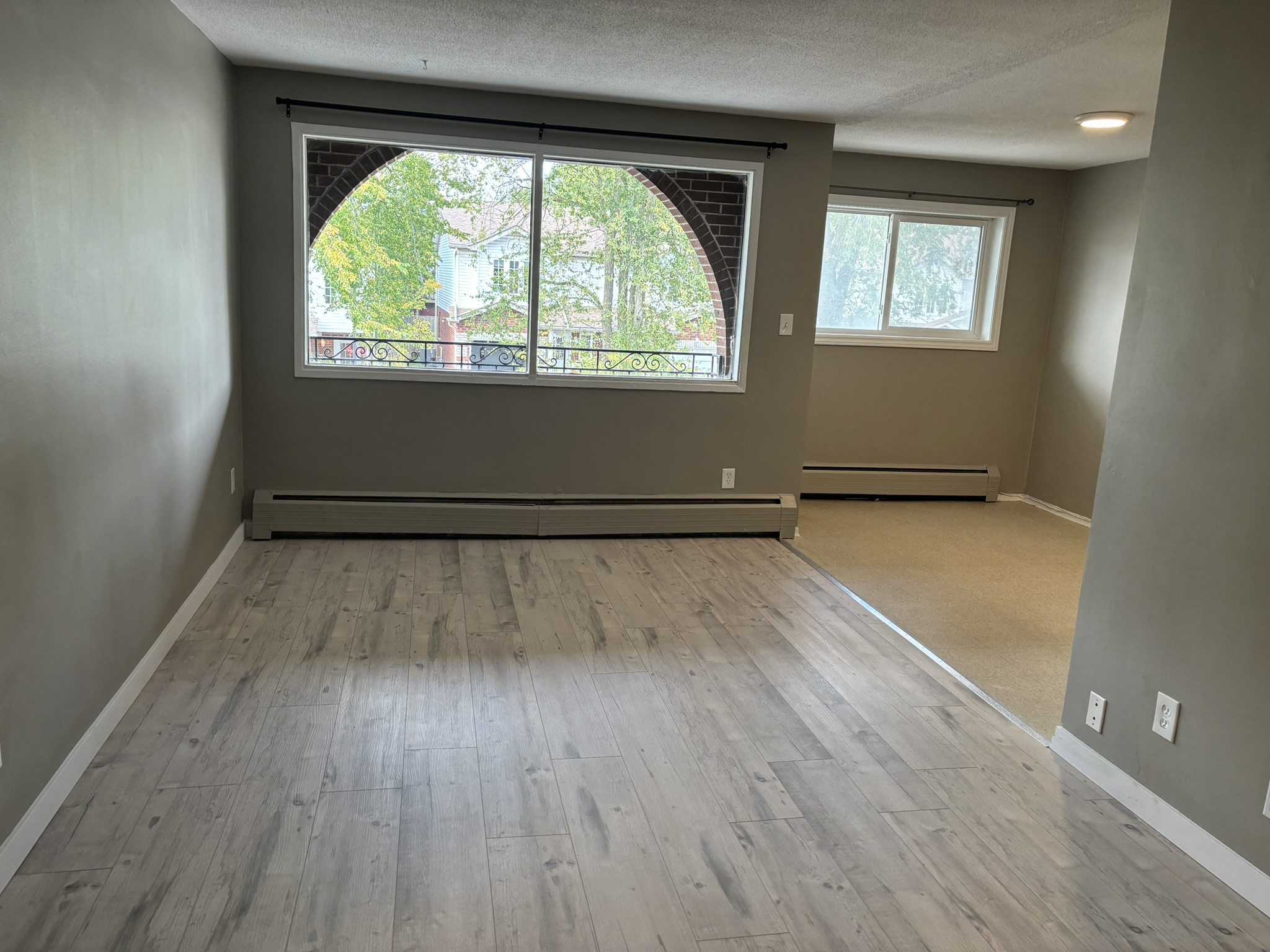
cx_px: 635
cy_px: 476
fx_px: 954
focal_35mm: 26
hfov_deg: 67.3
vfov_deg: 53.1
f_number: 1.6
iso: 80
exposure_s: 1/60
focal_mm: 5.96
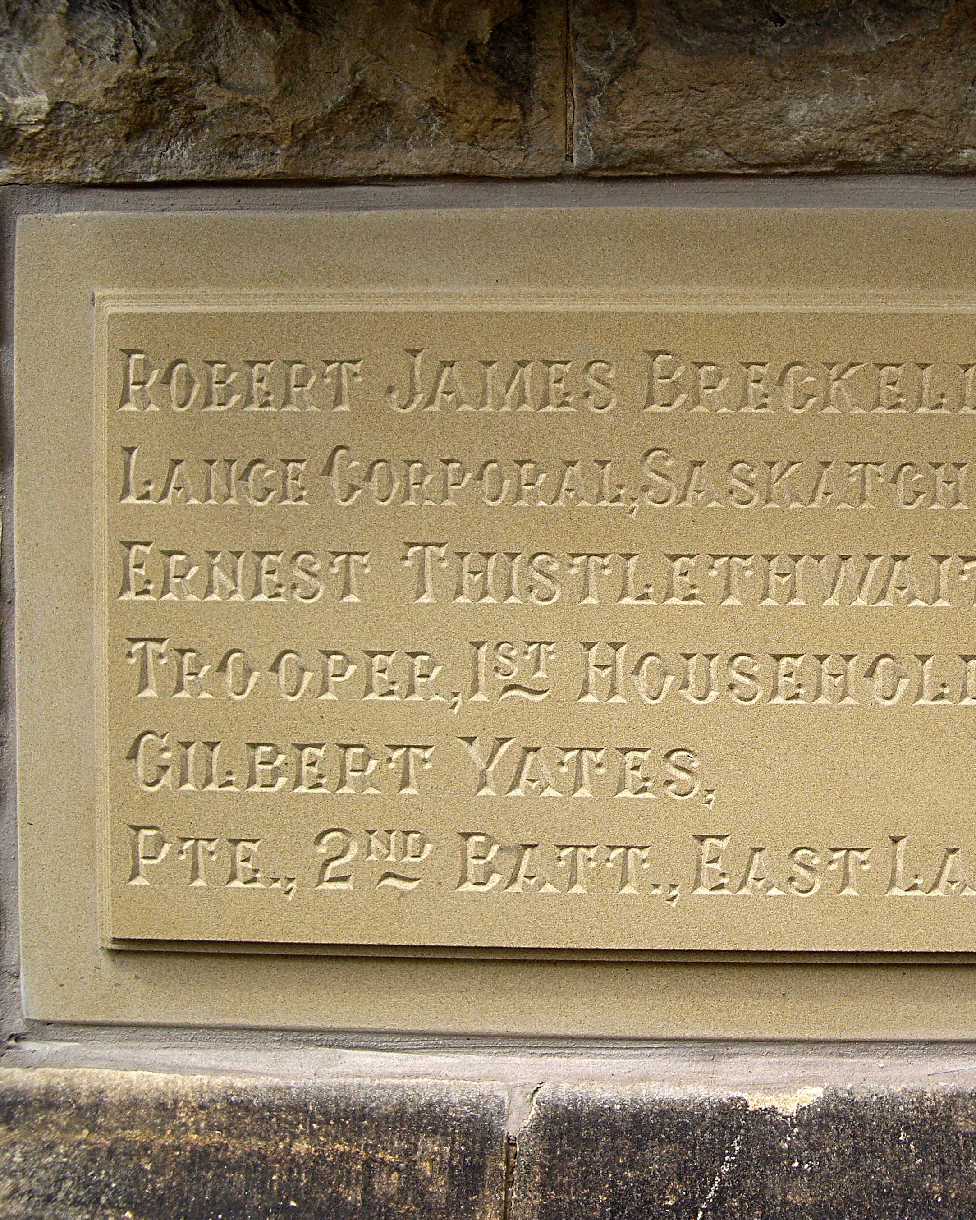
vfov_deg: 37.3
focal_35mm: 50
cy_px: 607
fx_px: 1805
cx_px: 731
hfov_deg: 29.8
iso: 64
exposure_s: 1/500
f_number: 2.8
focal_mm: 7.9
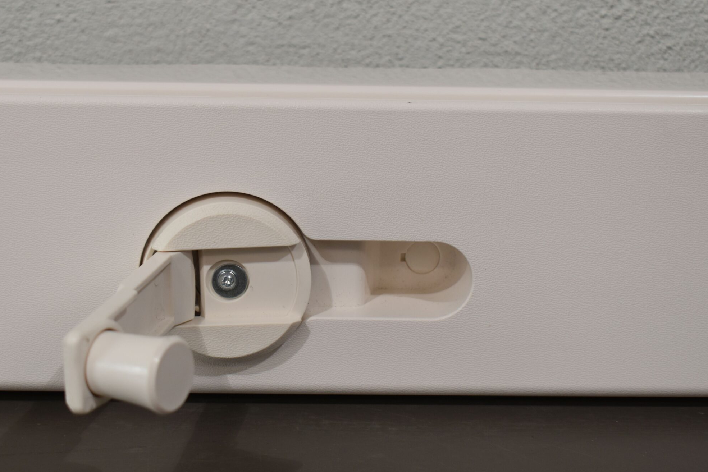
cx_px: 278
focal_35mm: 78
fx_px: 1534
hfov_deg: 25.9
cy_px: 265
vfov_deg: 17.5
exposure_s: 1/125
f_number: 5.6
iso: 320
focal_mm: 40
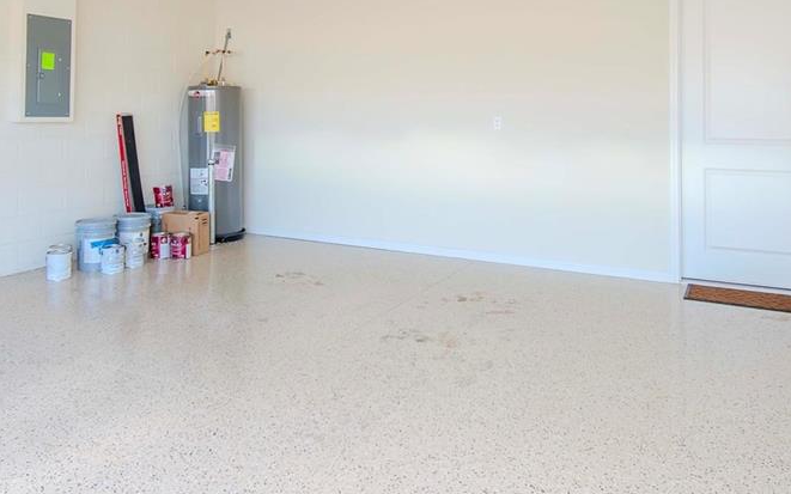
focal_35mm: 31
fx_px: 664
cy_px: 155
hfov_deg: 61.3
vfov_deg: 40.2
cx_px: 342
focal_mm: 13
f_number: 6.3
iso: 800
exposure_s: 1/200
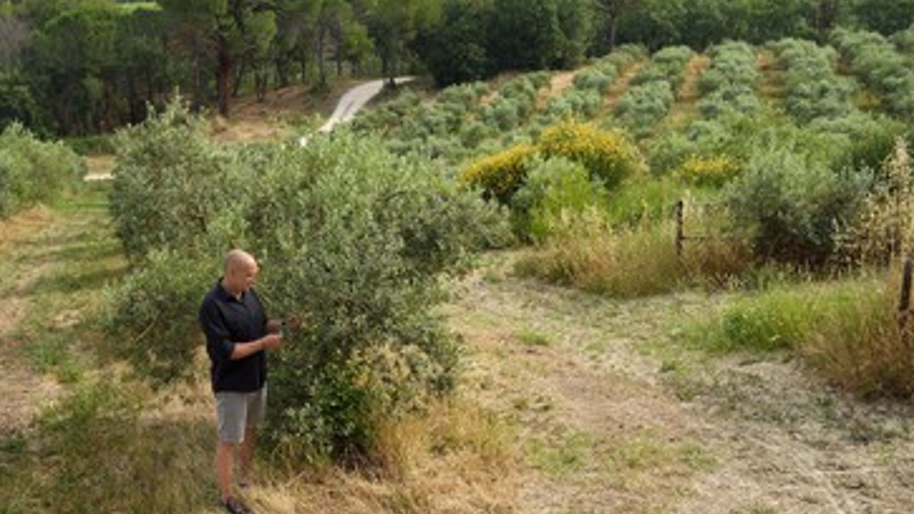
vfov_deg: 25.9
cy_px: 191
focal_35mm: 46
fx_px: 1115
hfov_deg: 44.6
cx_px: 431
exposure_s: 1/200
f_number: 10
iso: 200
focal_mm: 38
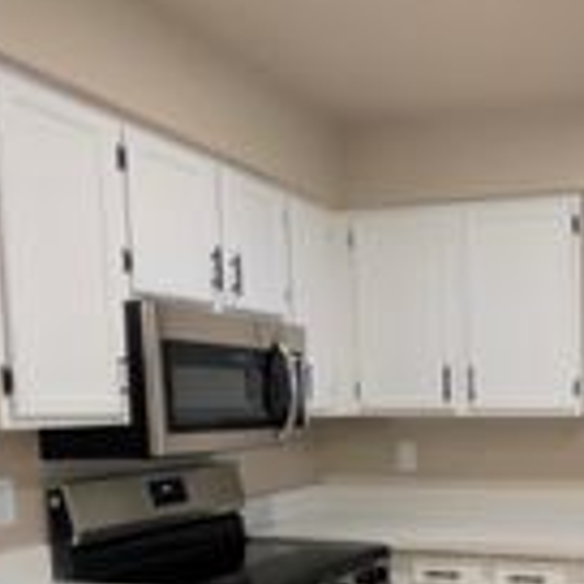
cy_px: 502
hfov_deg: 39.6
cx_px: 528
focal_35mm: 39
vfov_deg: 40.3
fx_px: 744
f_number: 1.7
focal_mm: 2.02
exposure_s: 1/30
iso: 58
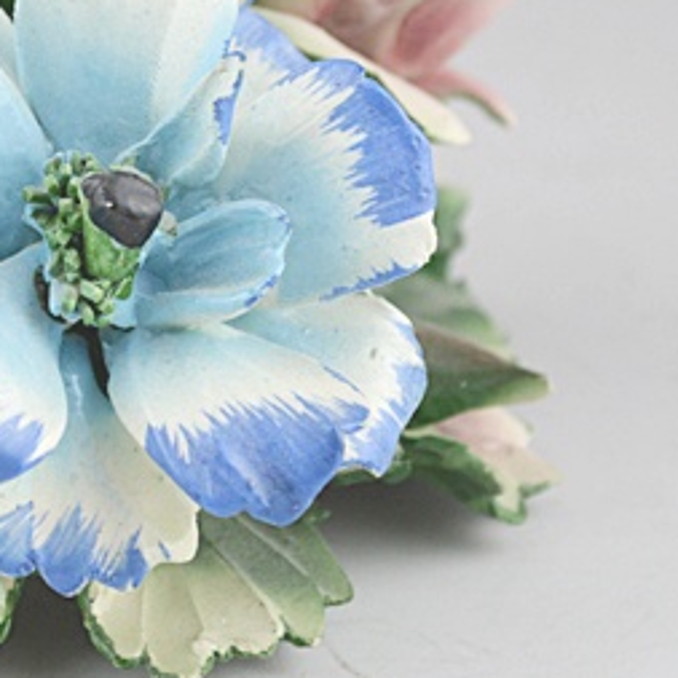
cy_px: 138
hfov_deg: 10.8
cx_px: 134
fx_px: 3590
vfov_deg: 10.8
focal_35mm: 162
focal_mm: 46
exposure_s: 1/60
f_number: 5.3
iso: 400
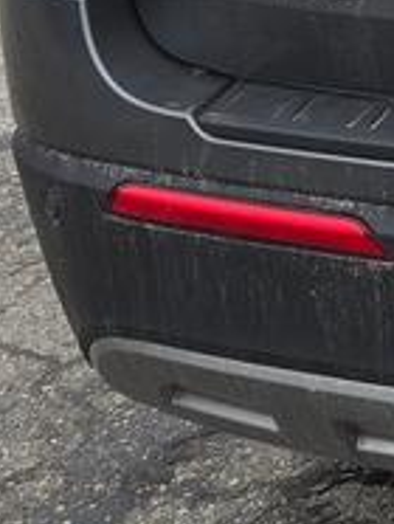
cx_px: 878
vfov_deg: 11.7
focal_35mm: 158
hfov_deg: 8.7
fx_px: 2392
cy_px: -375
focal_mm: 5.4
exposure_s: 1/190
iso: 25
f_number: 1.8
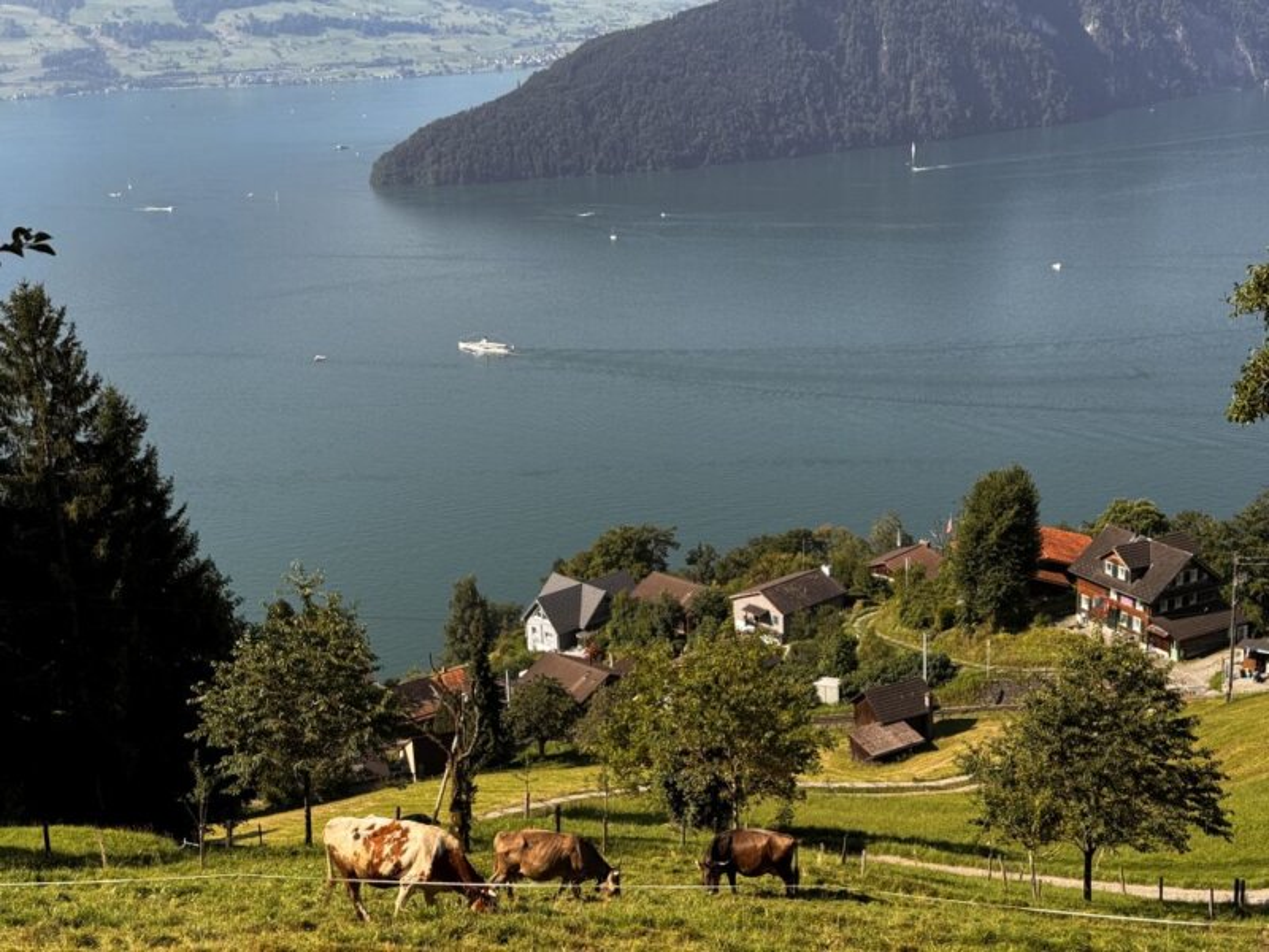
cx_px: 634
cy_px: 476
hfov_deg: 39.7
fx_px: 1760
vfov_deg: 30.3
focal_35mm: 48
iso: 64
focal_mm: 6.76
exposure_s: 1/2415
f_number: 1.78
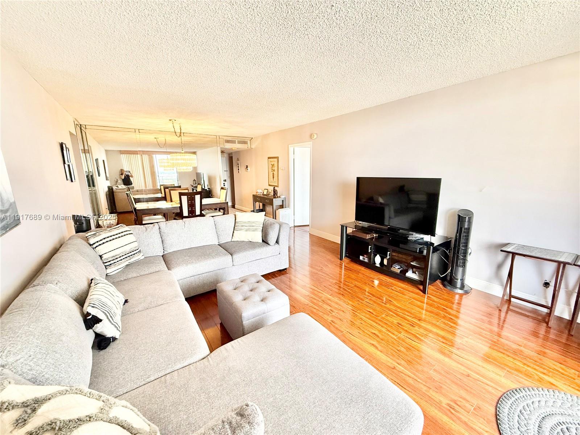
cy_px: 218
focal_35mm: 14
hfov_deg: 102.1
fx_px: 235
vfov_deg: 85.7
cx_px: 290
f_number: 2.2
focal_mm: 2.22
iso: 250
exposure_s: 1/60
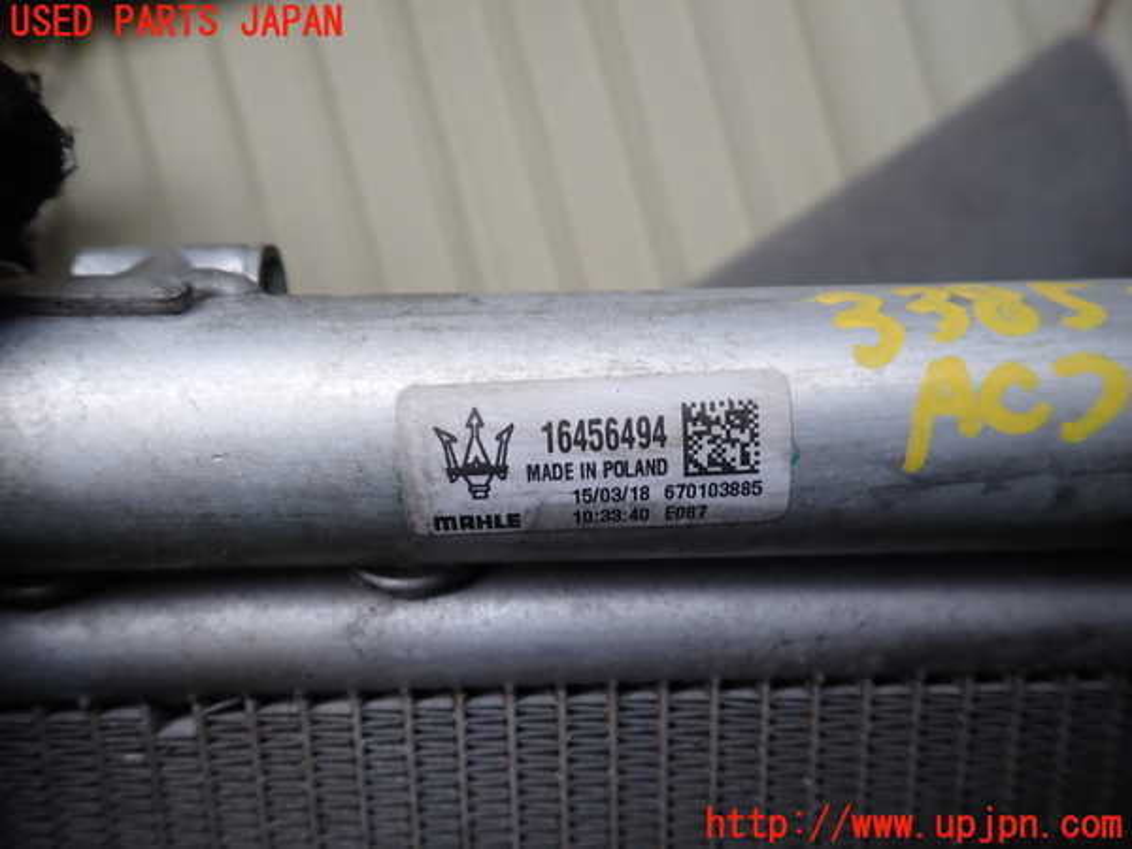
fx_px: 818
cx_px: 566
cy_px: 424
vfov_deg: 54.9
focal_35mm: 25
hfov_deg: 69.4
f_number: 2
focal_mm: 4.5
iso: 125
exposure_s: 1/60
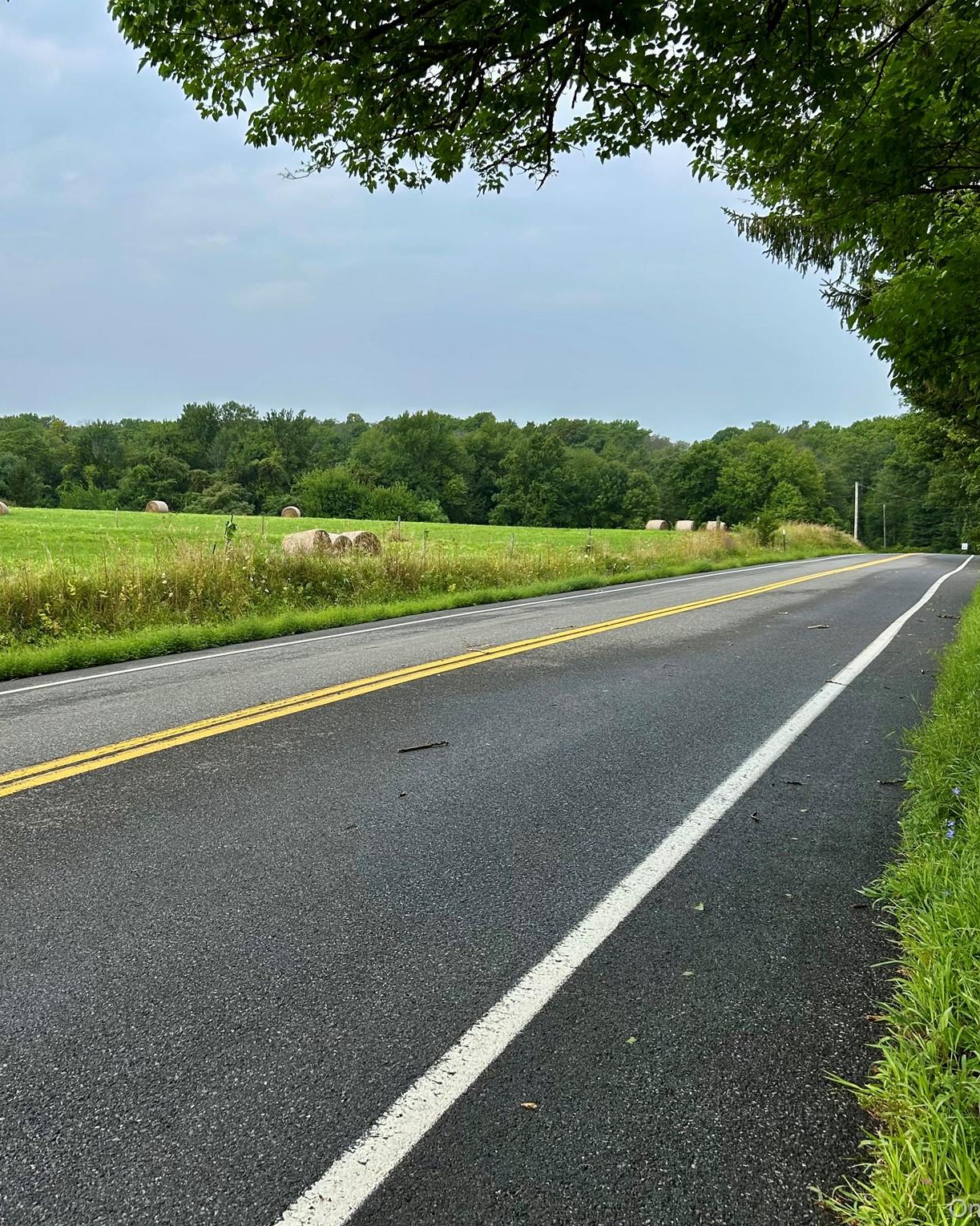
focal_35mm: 34
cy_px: 612
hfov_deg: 42.5
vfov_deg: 52.8
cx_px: 291
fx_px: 1233
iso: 50
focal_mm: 5.7
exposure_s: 1/2632
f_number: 1.5
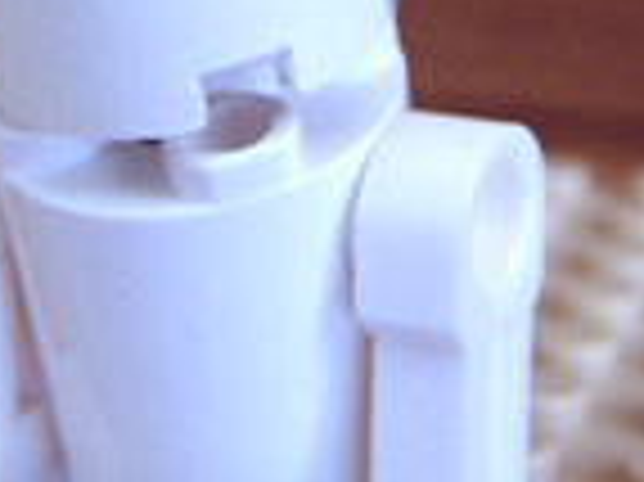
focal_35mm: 133
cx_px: 266
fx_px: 2472
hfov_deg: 14.8
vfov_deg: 10.8
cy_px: -218
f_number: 2.8
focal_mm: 6.3
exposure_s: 1/8
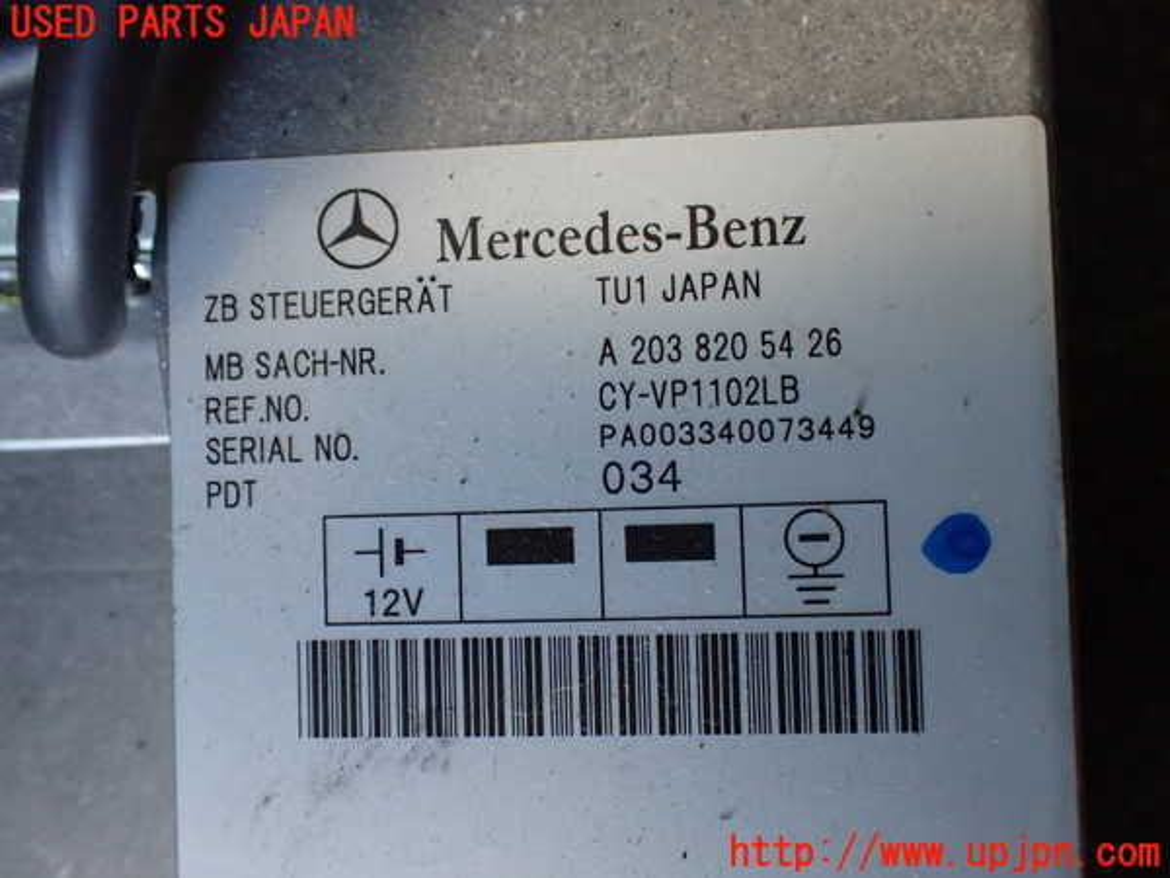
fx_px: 1014
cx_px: 585
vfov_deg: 46.8
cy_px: 439
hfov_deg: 60.0
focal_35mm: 30
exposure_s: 1/125
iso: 640
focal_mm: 5.4
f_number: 2.3
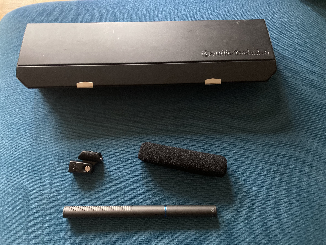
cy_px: 122
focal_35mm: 28
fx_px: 264
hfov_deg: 63.4
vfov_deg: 49.7
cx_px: 163
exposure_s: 1/55
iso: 320
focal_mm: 3.99
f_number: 1.8
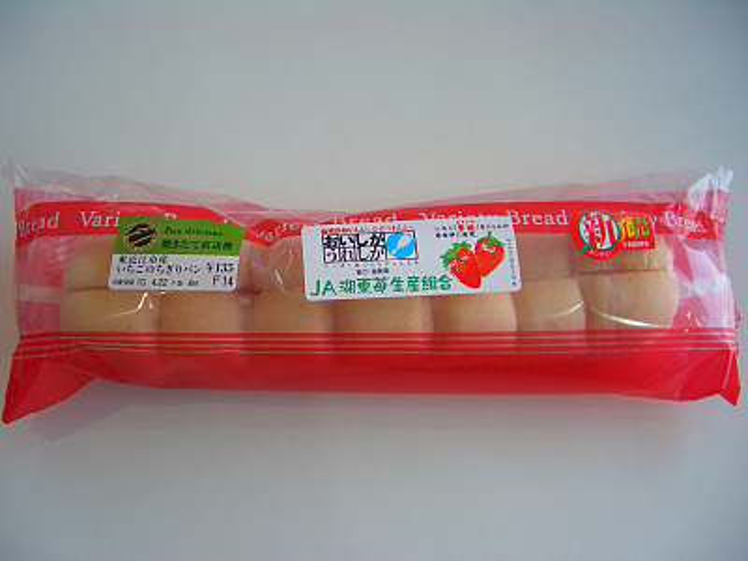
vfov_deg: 40.7
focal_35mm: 35
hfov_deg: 52.6
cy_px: 280
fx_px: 756
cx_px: 374
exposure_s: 1/200
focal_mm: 5.8
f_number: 2.6
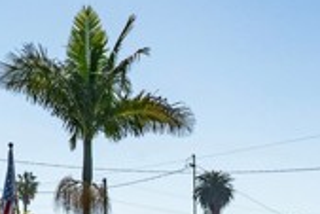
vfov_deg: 10.3
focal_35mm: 129
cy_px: 319
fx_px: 1148
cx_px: 174
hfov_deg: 15.9
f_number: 11
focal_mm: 34
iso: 1600
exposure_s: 1/3200
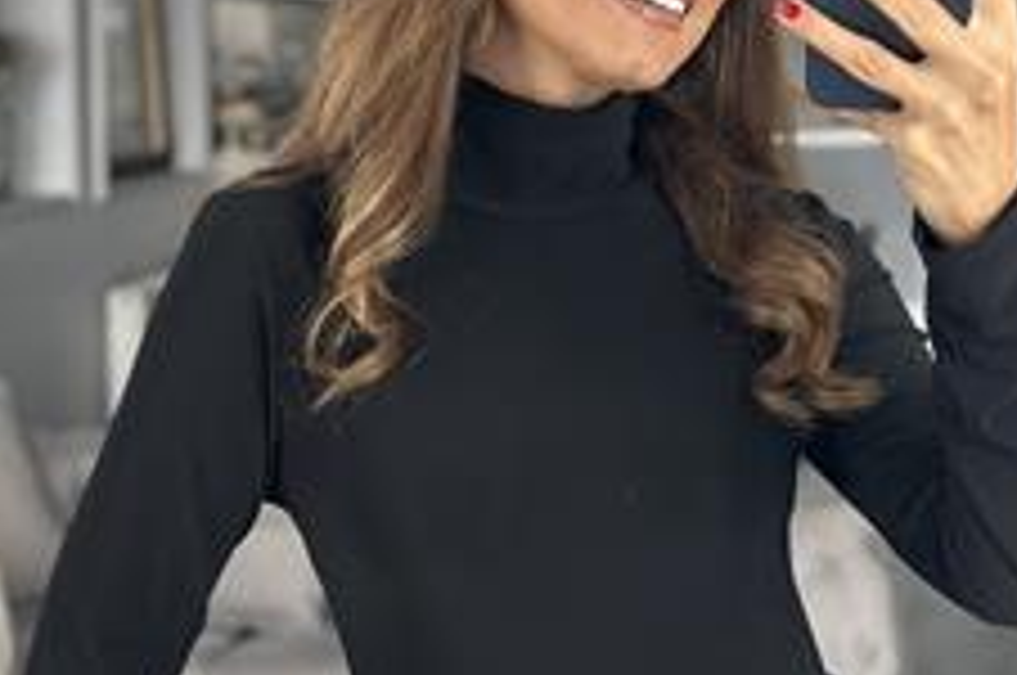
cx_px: 562
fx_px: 3159
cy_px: 608
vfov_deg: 12.1
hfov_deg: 18.3
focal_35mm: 112
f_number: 1.78
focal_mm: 6.86
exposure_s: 1/60
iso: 200
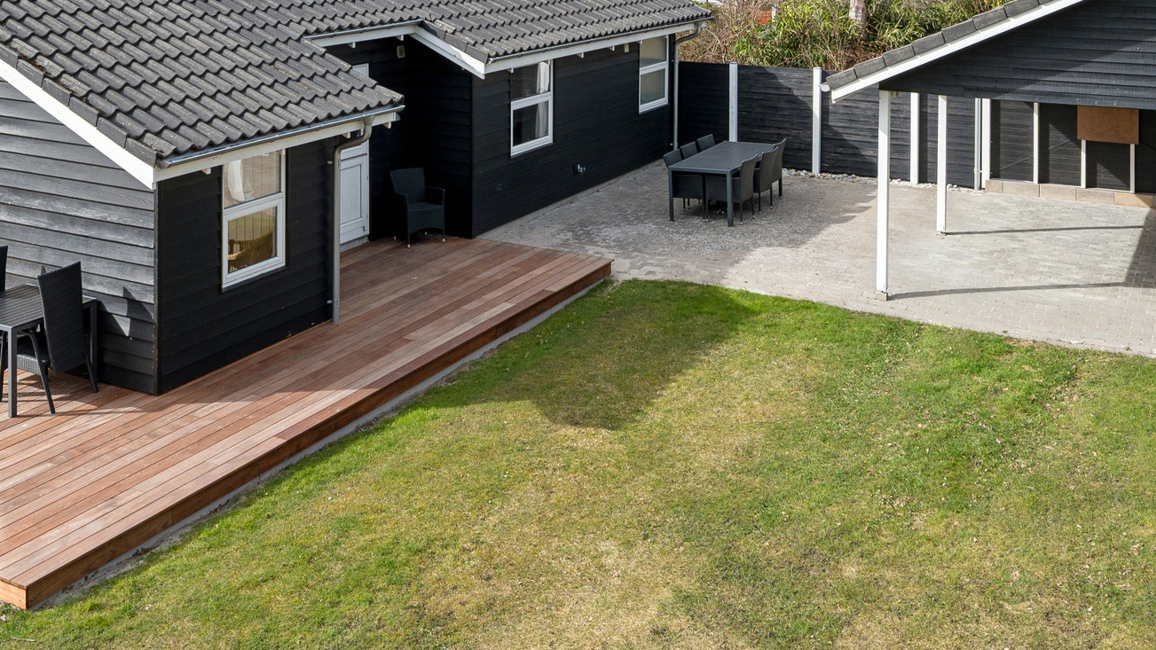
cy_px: -97
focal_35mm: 42
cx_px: 525
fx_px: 1294
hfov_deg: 48.1
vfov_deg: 25.7
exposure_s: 1/320
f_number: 8
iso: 200
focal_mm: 17.5
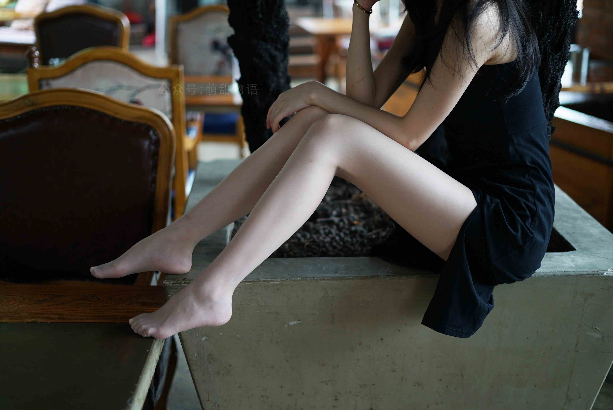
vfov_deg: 27.0
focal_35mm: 50
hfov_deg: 39.6
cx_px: 306
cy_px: 205
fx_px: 852
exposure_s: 1/125
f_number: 1.8
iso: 200
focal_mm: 50
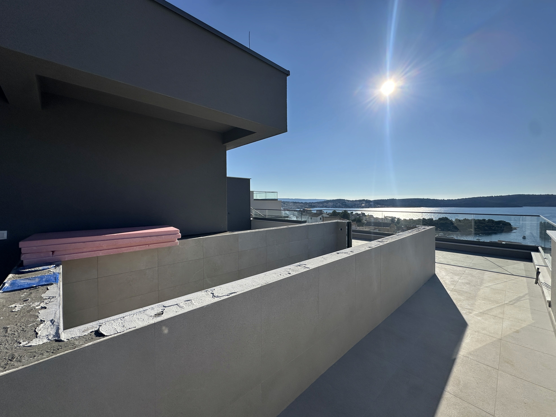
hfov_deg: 102.1
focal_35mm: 14
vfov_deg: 85.7
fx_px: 225
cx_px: 278
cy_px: 208
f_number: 2.2
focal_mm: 2.22
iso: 50
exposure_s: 1/5814
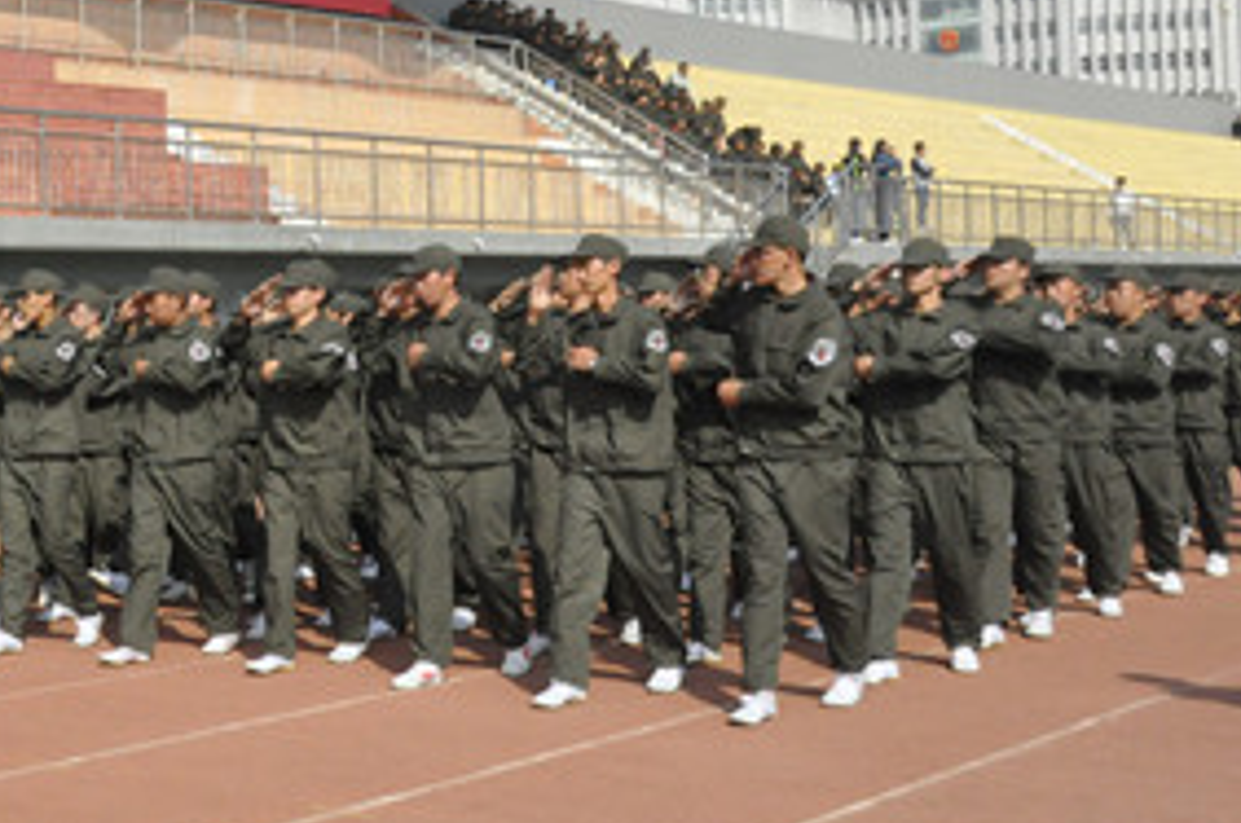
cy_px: 251
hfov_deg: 28.0
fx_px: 2308
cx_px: -44
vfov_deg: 20.1
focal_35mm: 67
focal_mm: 21
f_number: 16
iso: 1600
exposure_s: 1/1000
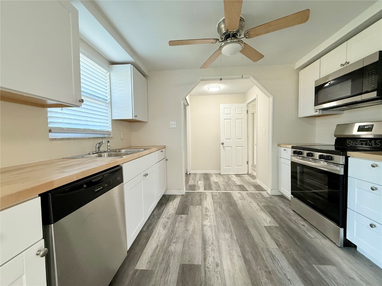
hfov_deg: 102.1
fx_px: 154
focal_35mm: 14
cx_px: 191
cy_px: 143
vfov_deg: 85.7
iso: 320
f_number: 2.2
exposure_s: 1/120
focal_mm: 2.22
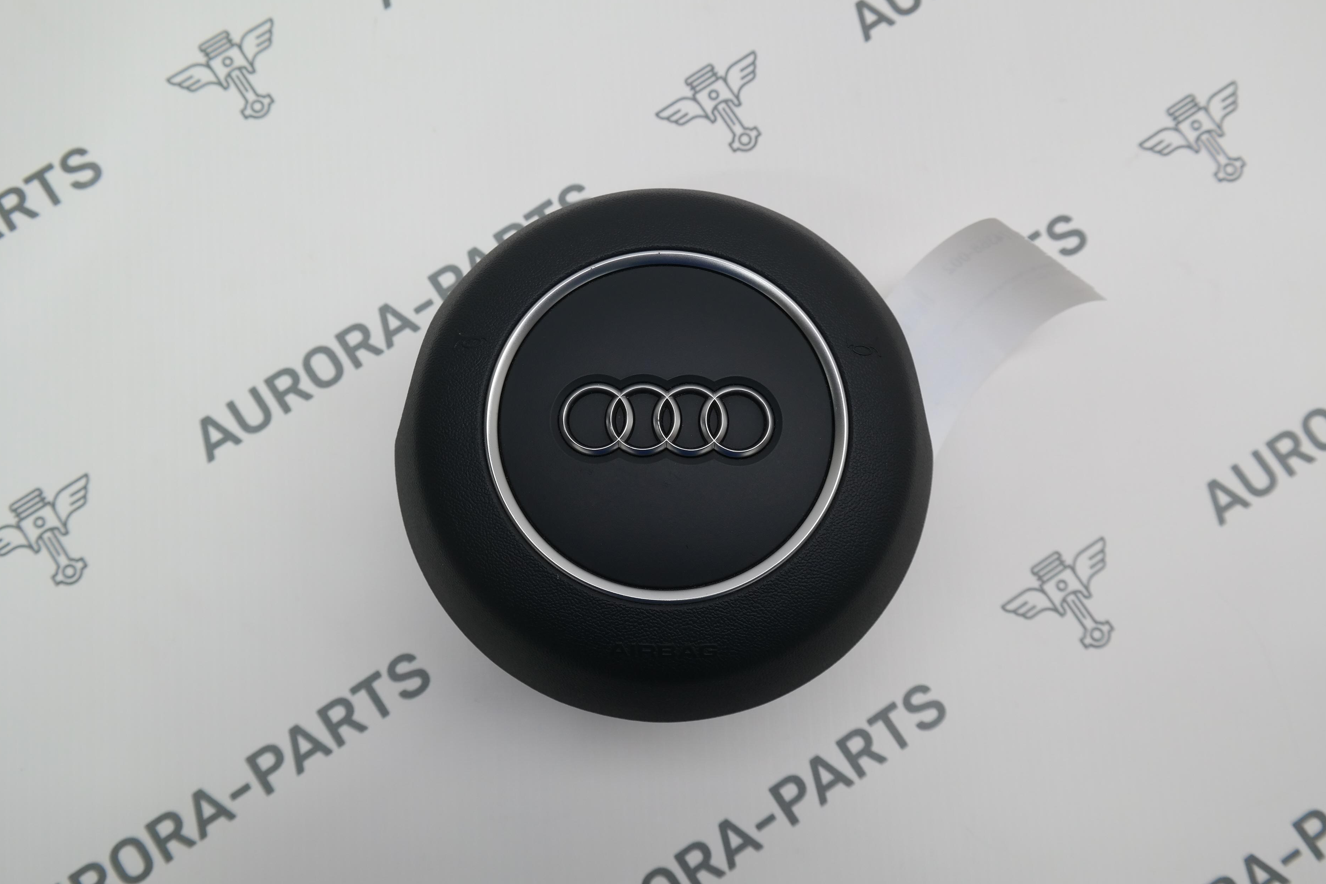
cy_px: 449
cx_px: 682
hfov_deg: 61.9
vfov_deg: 43.6
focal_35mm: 30
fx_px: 1105
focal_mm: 19
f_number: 5.6
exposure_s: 1/40
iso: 200
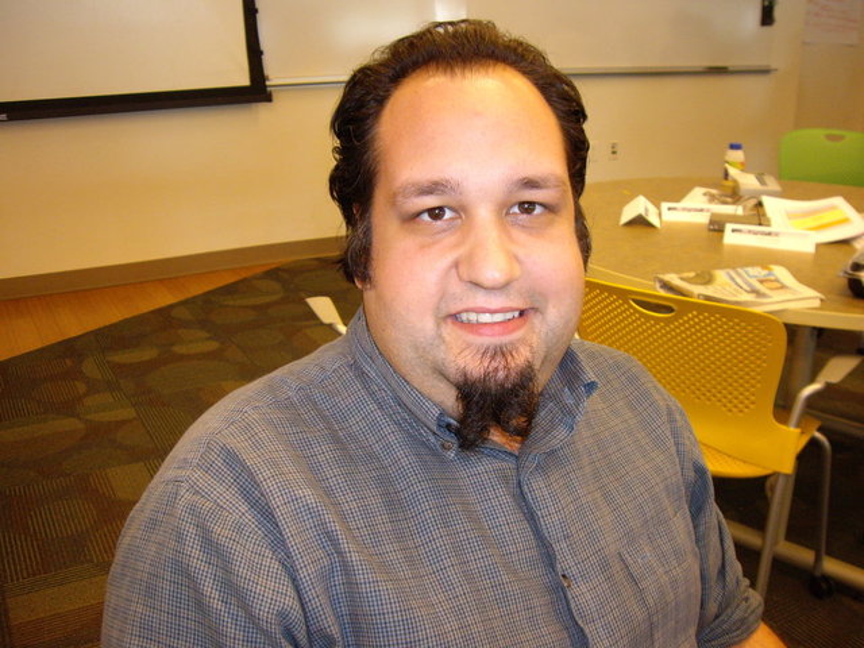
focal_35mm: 38
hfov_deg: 49.0
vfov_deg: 37.7
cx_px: 432
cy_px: 324
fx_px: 948
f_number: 2.7
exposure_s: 1/40
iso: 200
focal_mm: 6.2
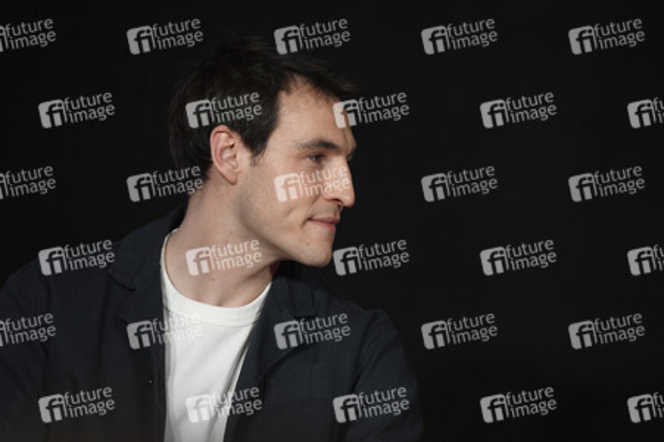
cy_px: 221
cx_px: 332
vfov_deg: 6.9
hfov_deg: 10.3
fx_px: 3686
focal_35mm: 200
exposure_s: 1/200
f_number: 4
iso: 2500
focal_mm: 200
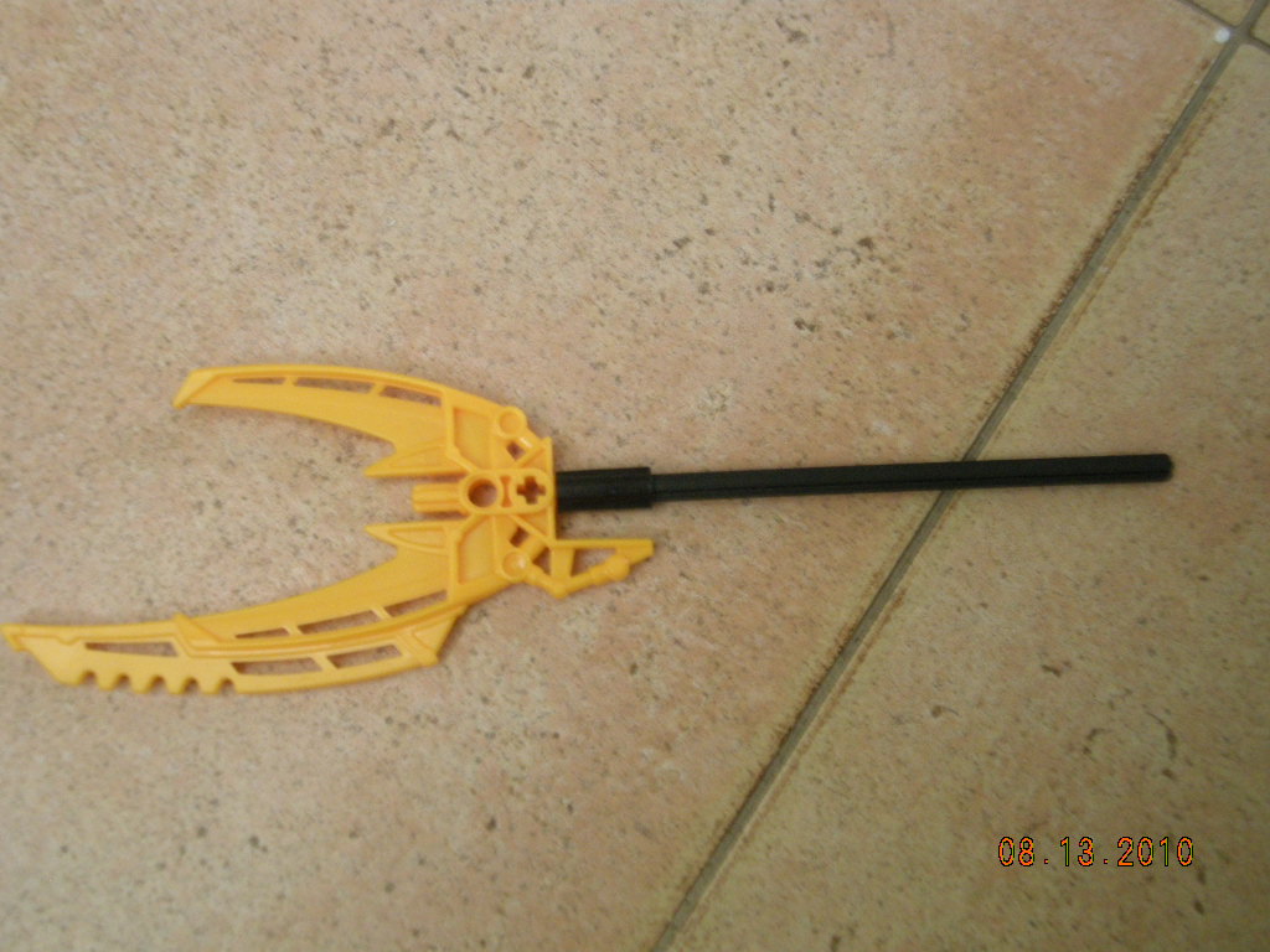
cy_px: 476
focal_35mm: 37
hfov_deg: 50.1
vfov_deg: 38.7
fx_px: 1357
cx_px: 635
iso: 400
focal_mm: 7.9
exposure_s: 1/11.8
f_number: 2.8
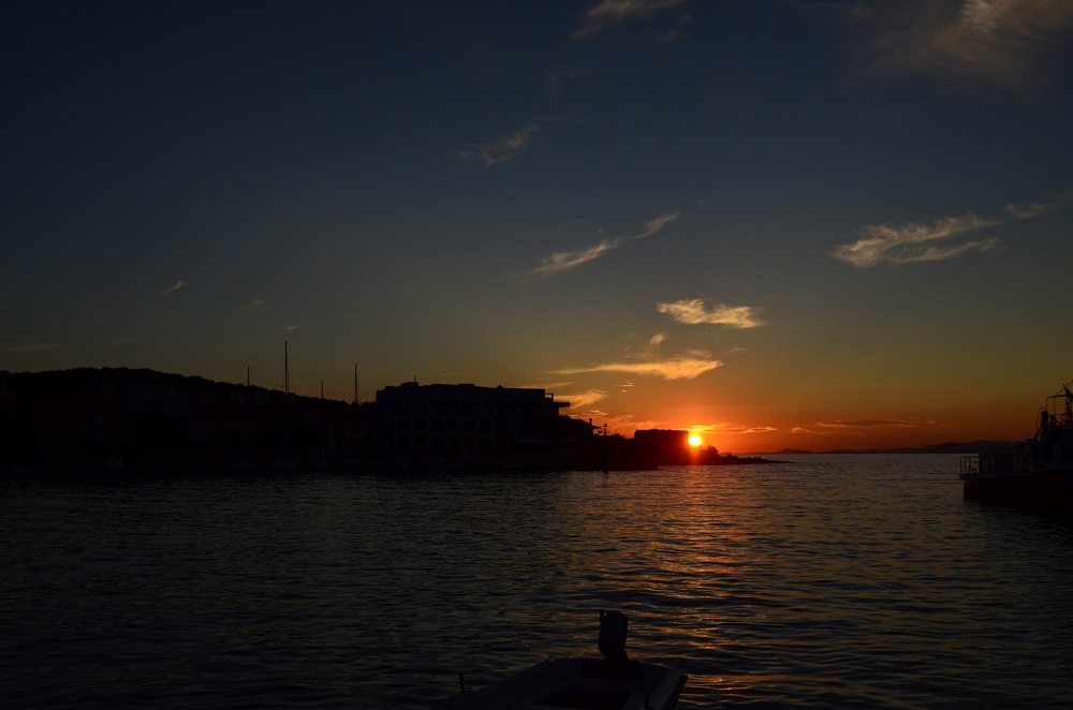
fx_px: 1071
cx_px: 536
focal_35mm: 36
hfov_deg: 53.2
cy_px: 355
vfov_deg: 36.7
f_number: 5.6
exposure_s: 1/8000
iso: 720
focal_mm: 24
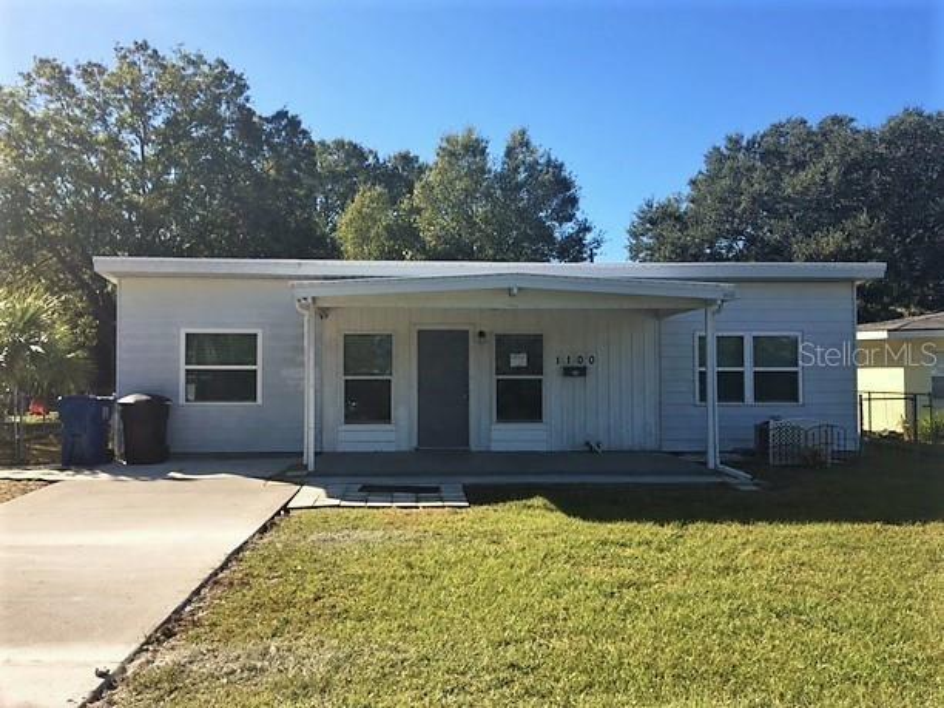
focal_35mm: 29
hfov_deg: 61.7
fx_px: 791
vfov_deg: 48.2
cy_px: 354
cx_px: 472
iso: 25
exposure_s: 1/1241
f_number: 2.2
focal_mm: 4.15
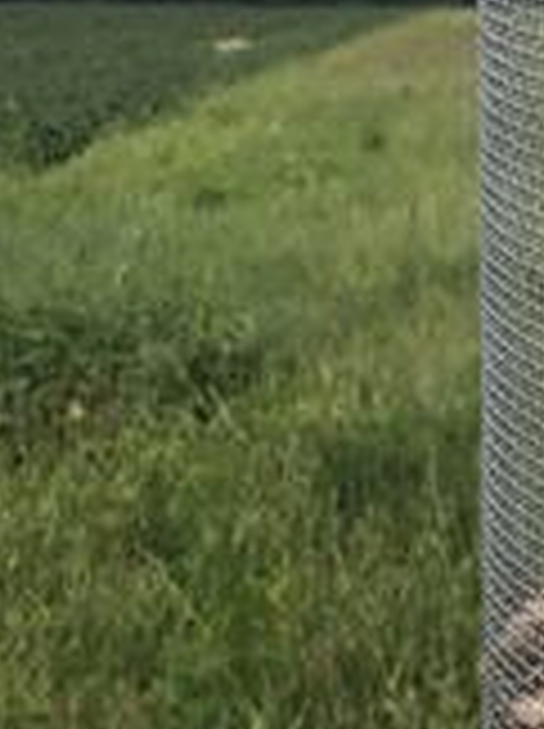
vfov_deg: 16.1
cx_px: 942
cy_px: 40
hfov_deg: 11.4
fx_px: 2542
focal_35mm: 121
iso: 20
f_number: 1.8
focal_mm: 3.99
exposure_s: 1/2404
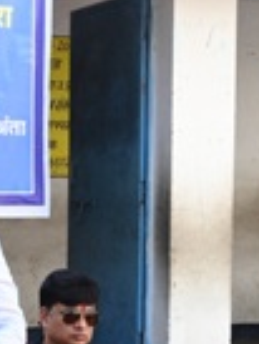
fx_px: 1295
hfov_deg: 11.2
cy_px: 255
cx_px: -45
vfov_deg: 15.1
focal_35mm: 130
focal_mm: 37
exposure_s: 1/160
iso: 500
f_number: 8
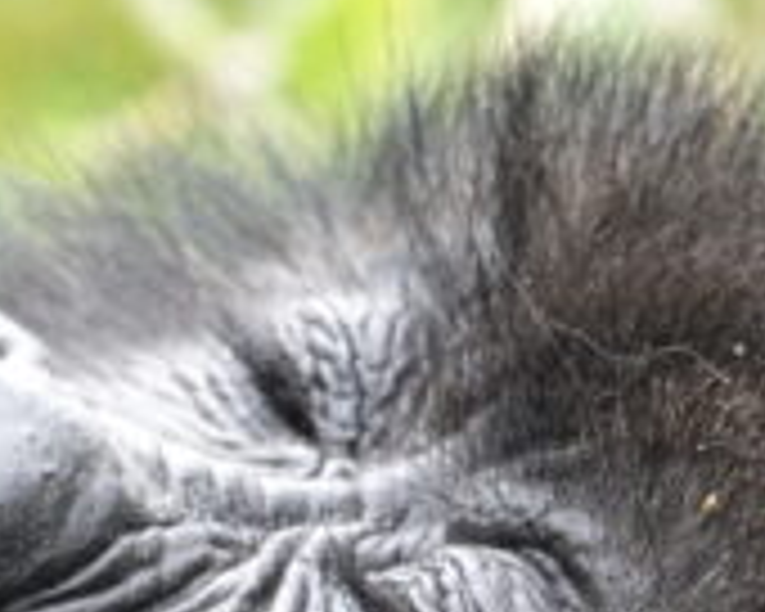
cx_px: -112
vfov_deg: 1.0
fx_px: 35773
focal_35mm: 1580
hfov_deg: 1.2
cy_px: 720
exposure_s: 1/100
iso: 800
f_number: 4
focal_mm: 174.93
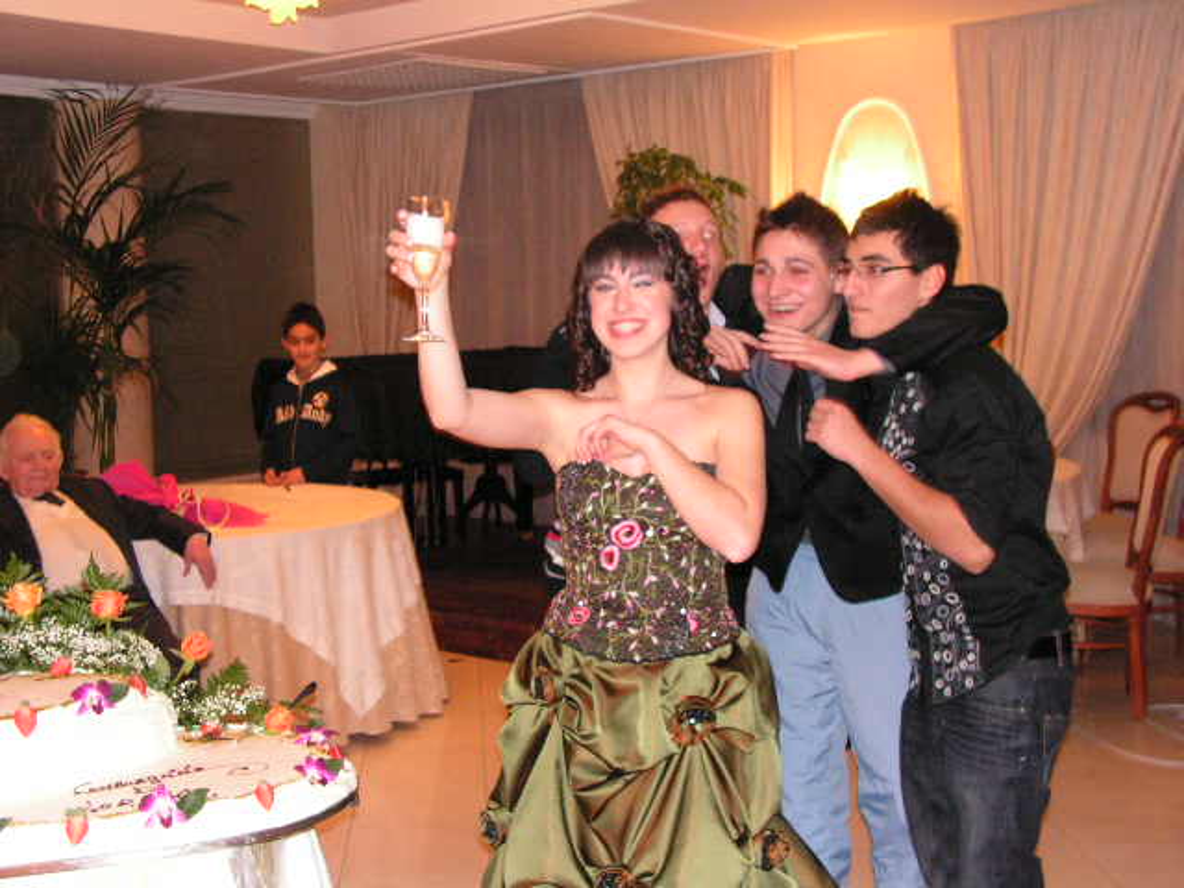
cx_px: 592
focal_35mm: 45
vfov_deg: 32.2
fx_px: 1539
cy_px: 444
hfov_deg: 42.1
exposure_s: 1/40
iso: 200
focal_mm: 7.6
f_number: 3.2
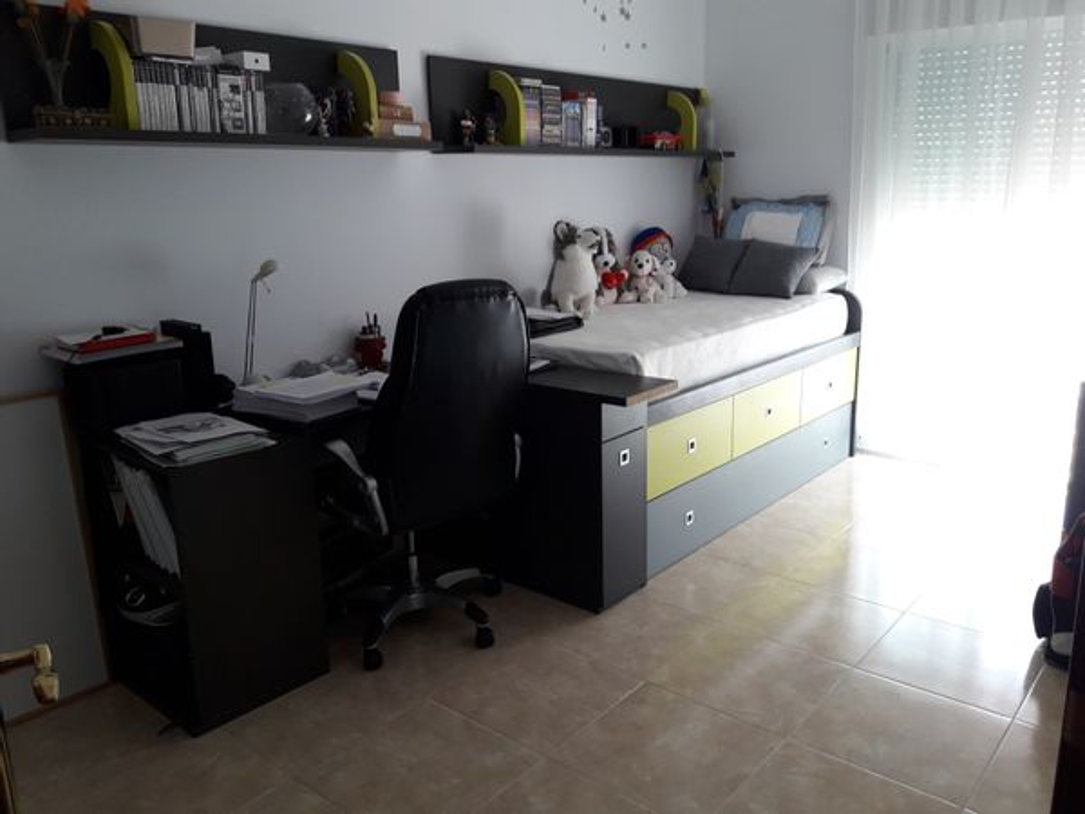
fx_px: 878
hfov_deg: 63.4
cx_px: 542
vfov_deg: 49.7
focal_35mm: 28
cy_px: 407
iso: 50
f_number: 1.9
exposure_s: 1/33
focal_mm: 3.7
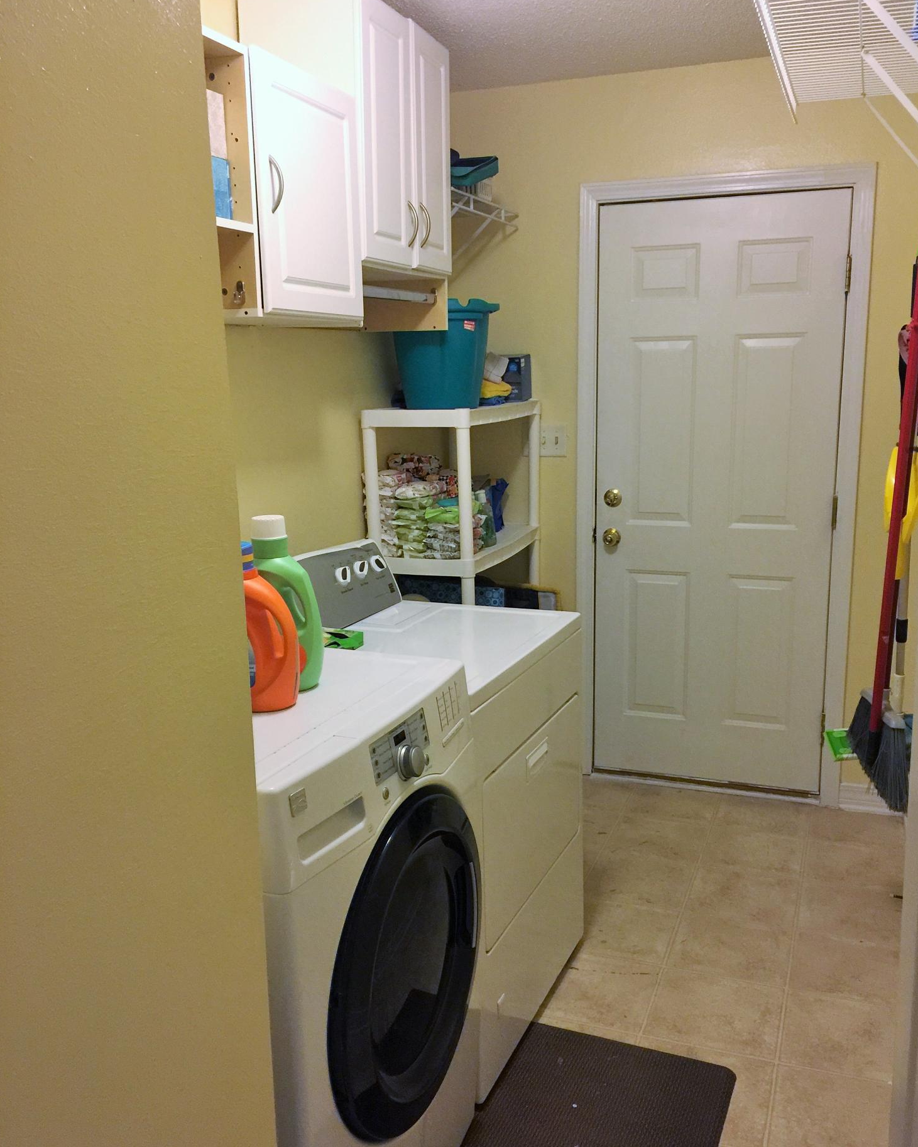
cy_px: 590
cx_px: 467
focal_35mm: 31
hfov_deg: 47.1
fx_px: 1053
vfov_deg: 57.2
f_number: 2.2
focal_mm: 4.15
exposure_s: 1/10
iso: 125
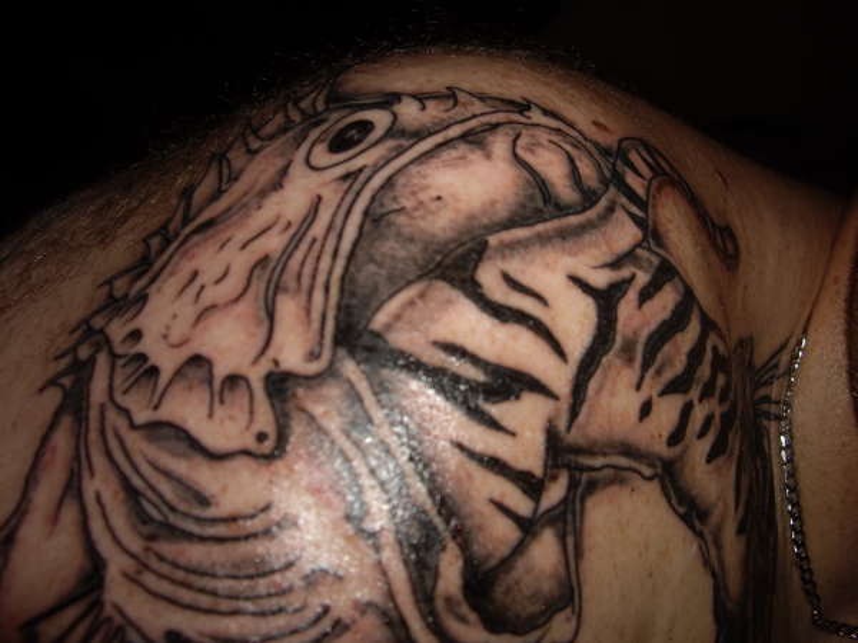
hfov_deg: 49.0
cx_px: 429
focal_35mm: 38
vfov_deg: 37.7
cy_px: 322
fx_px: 942
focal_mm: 7.9
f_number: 5.6
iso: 50
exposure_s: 1/40
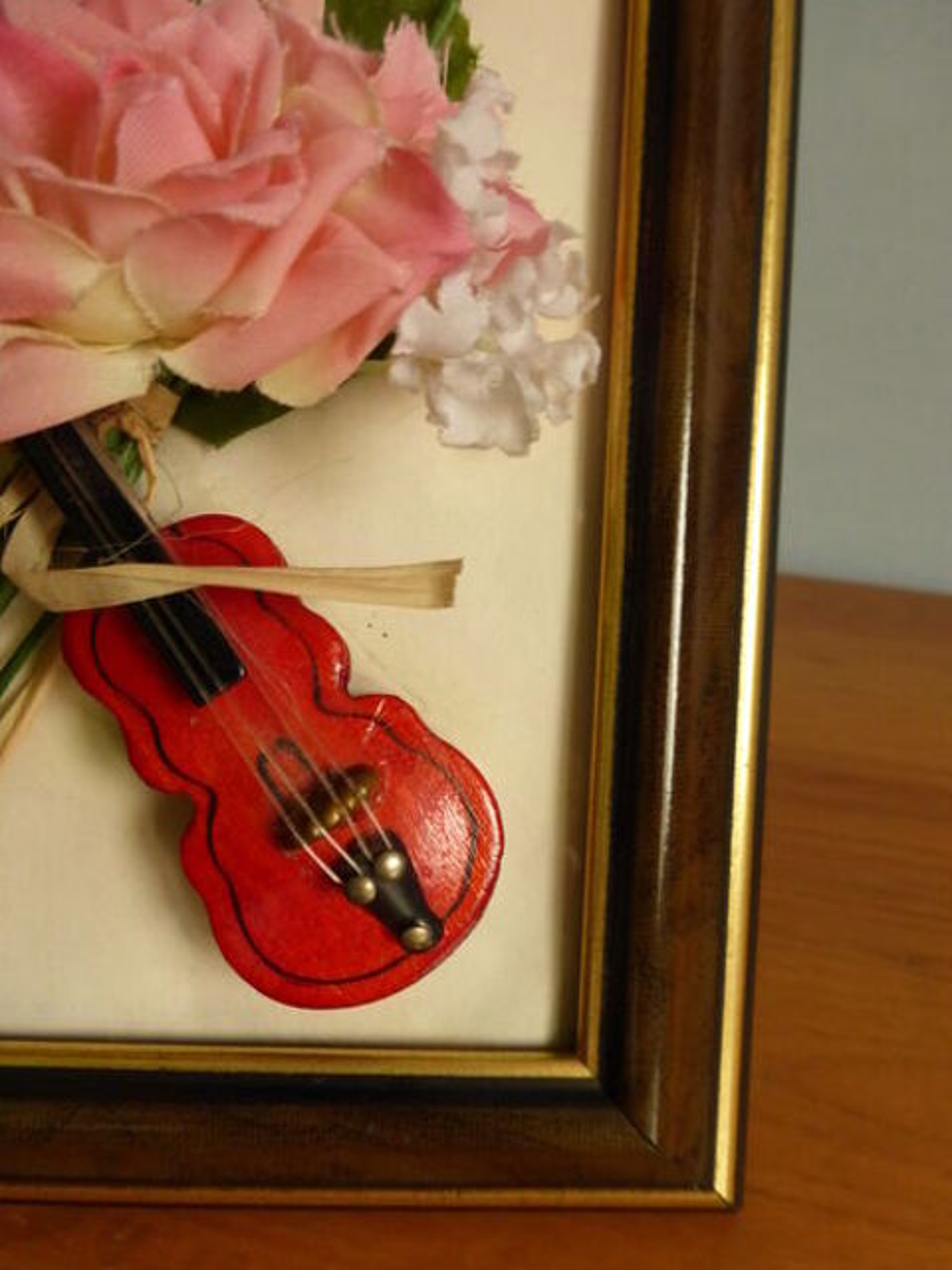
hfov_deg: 56.8
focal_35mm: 24
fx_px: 880
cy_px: 635
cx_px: 476
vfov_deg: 71.6
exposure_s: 1/13
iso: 400
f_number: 3.3
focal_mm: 4.3
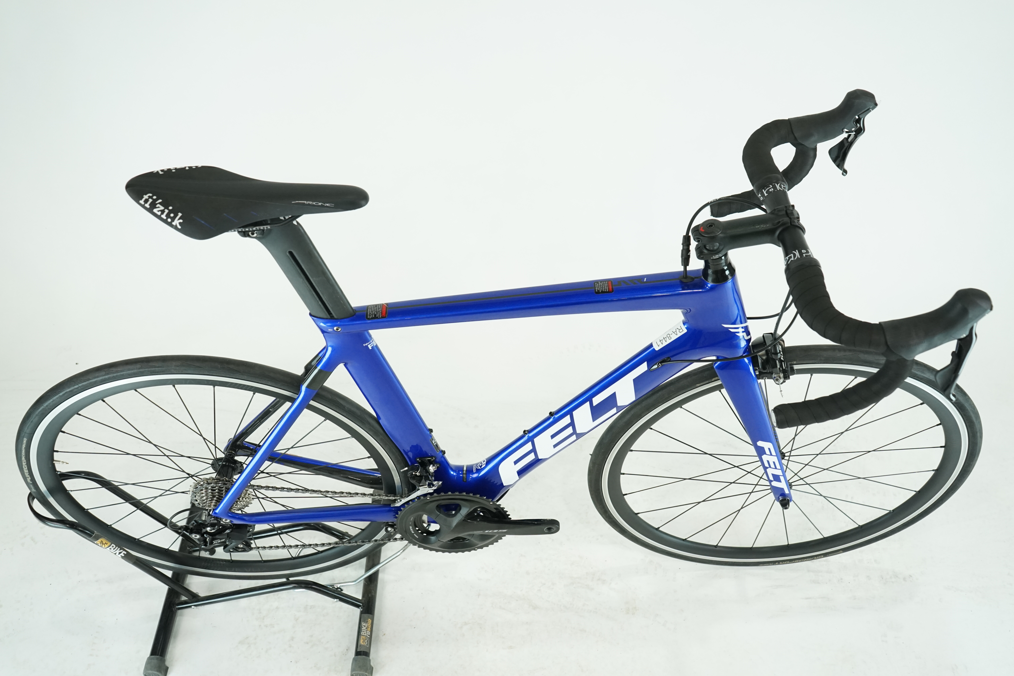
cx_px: 507
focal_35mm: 31
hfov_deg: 60.3
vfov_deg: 42.3
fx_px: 873
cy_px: 338
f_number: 5.6
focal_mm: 31
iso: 1600
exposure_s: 1/200
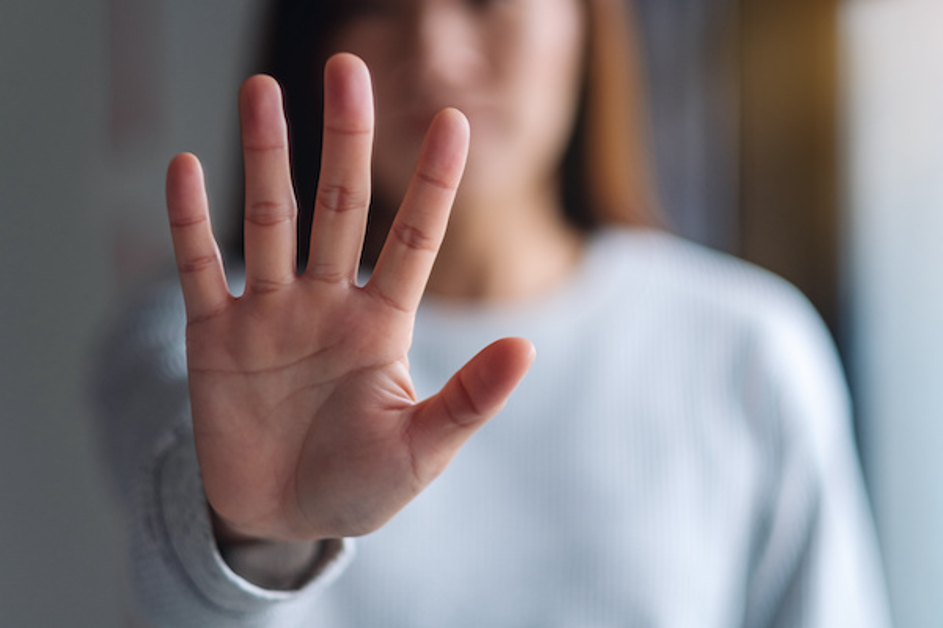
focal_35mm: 84
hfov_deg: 24.2
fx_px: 2200
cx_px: 472
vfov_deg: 16.3
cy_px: 314
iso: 200
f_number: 1.2
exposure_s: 1/750
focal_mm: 56
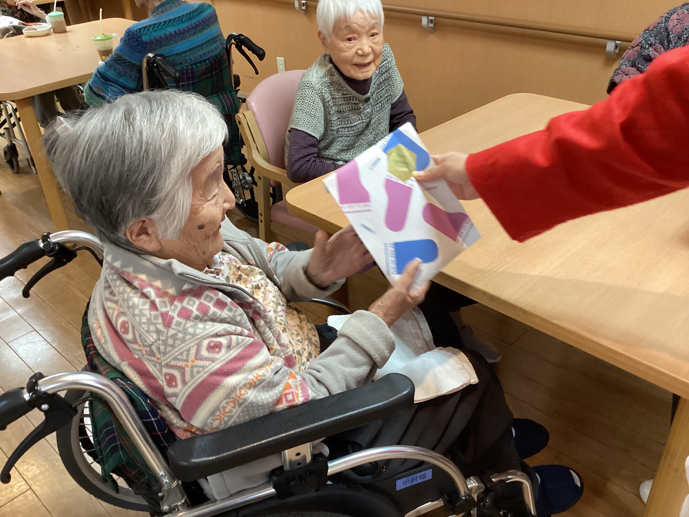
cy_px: 258
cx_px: 344
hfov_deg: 58.4
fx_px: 617
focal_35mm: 31
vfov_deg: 45.4
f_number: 2.4
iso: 200
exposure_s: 1/60
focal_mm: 3.3
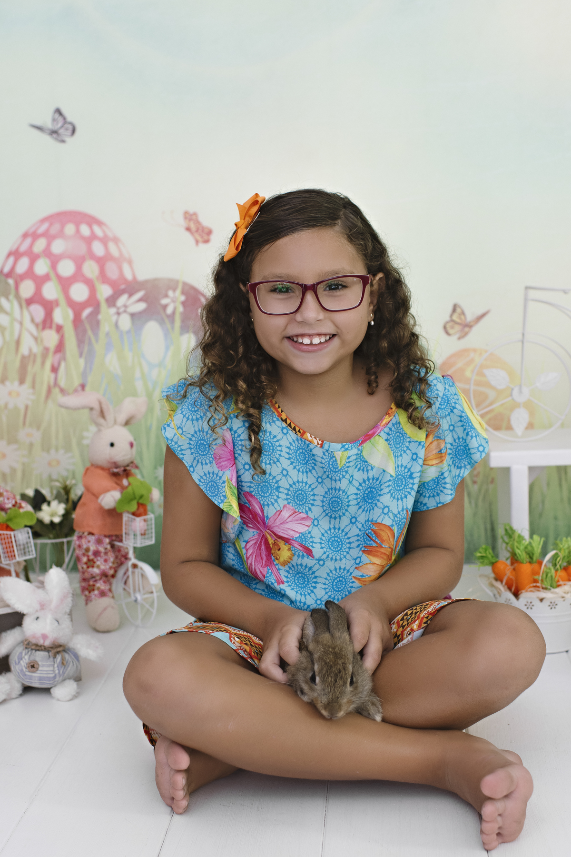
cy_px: 428
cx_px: 286
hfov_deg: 25.8
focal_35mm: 52
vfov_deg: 37.9
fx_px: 1249
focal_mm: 35
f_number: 3.2
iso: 400
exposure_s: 1/125
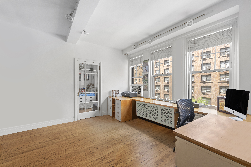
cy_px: 84
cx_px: 126
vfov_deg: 77.3
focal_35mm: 15
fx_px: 105
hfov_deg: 100.4
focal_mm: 15
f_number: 9
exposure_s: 1/1.25
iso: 100
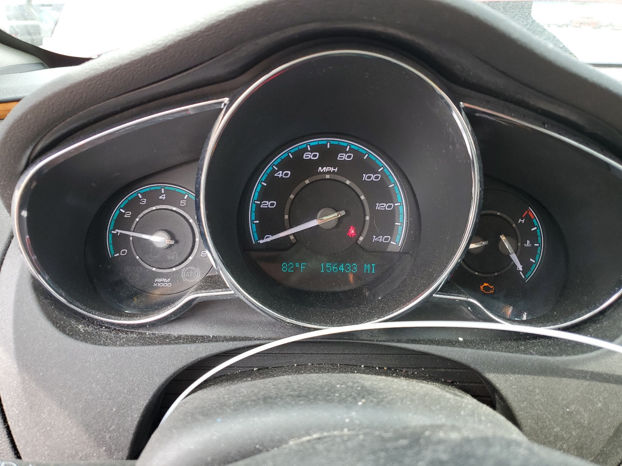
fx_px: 467
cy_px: 233
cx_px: 311
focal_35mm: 26
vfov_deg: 53.1
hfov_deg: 67.3
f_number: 1.5
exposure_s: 1/137
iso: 50
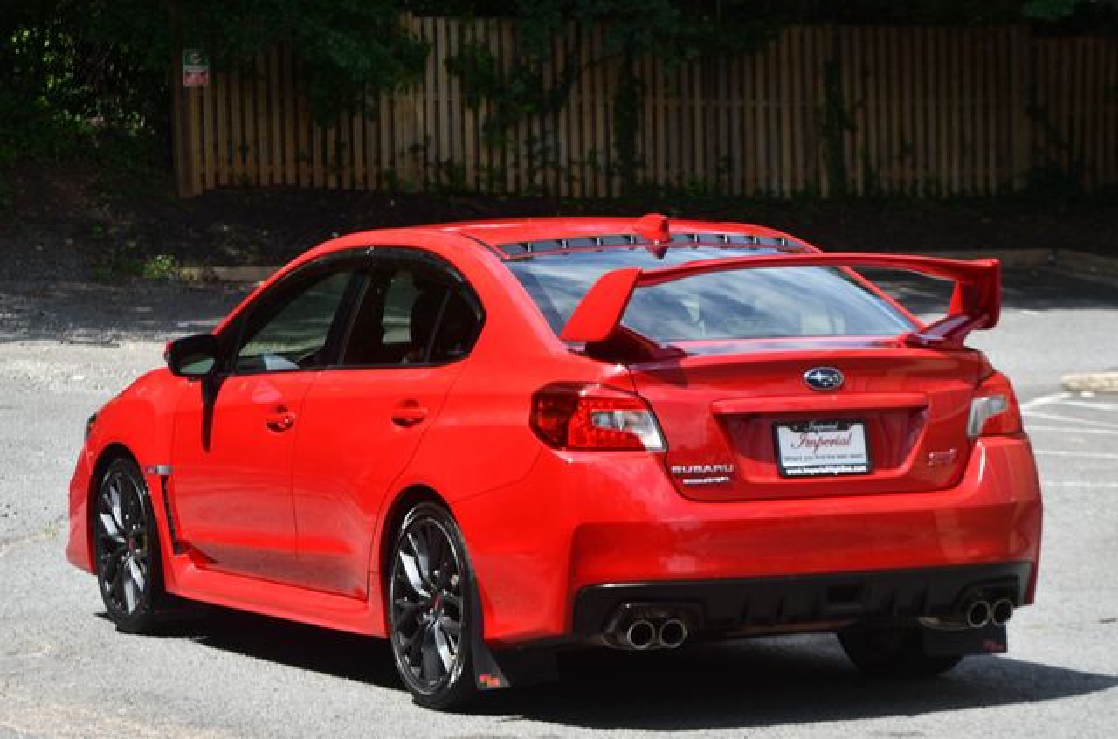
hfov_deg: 15.2
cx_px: 559
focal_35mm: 135
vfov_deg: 10.1
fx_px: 4181
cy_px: 370
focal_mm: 90
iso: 140
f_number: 8
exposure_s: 1/250
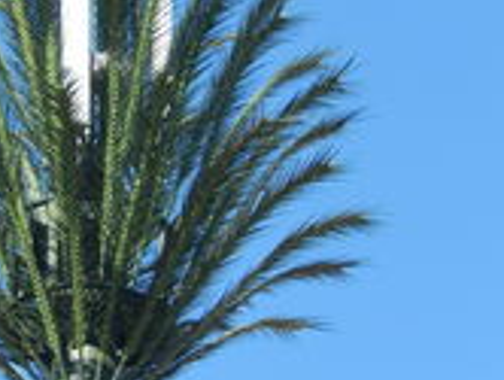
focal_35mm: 407
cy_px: 185
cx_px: 6
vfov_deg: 3.7
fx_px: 5934
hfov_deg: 4.9
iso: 125
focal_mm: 30.3
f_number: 5.7
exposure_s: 1/250
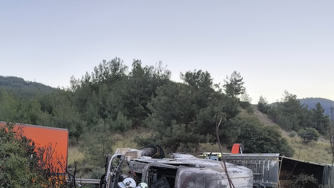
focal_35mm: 47
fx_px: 416
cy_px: 191
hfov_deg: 43.7
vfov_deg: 24.2
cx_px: 156
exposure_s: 1/100
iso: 80
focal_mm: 6.14
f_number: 1.65
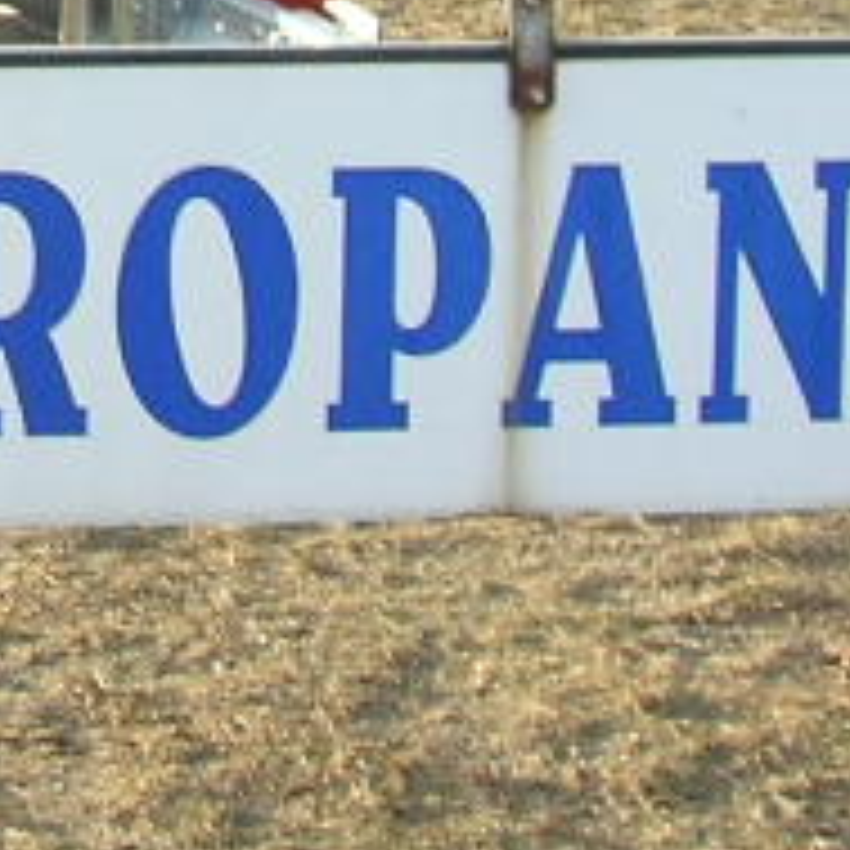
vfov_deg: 10.2
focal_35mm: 163
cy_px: -612
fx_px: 4528
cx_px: -441
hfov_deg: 10.4
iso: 50
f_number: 4.9
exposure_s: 1/67
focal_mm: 5.7
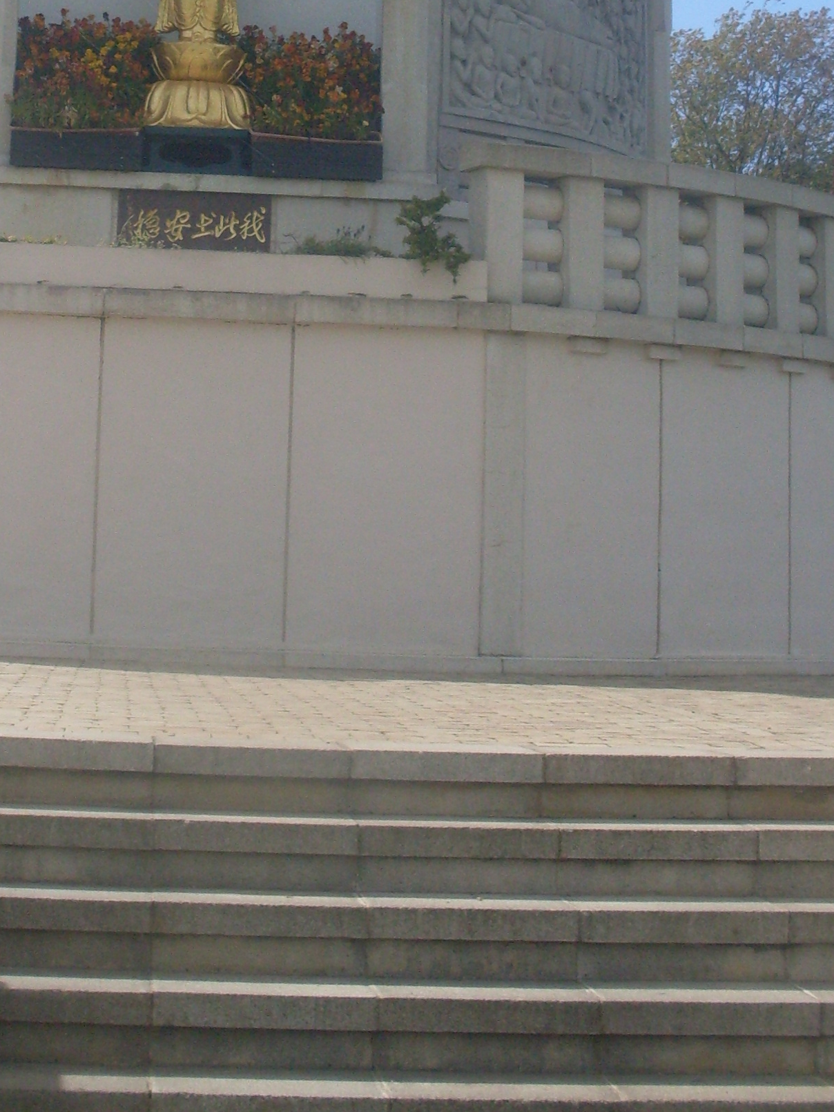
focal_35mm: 77
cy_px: 39
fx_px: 2474
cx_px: 229
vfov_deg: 24.4
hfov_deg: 19.0
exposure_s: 1/250
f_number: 8.4
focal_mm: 6.3
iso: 80
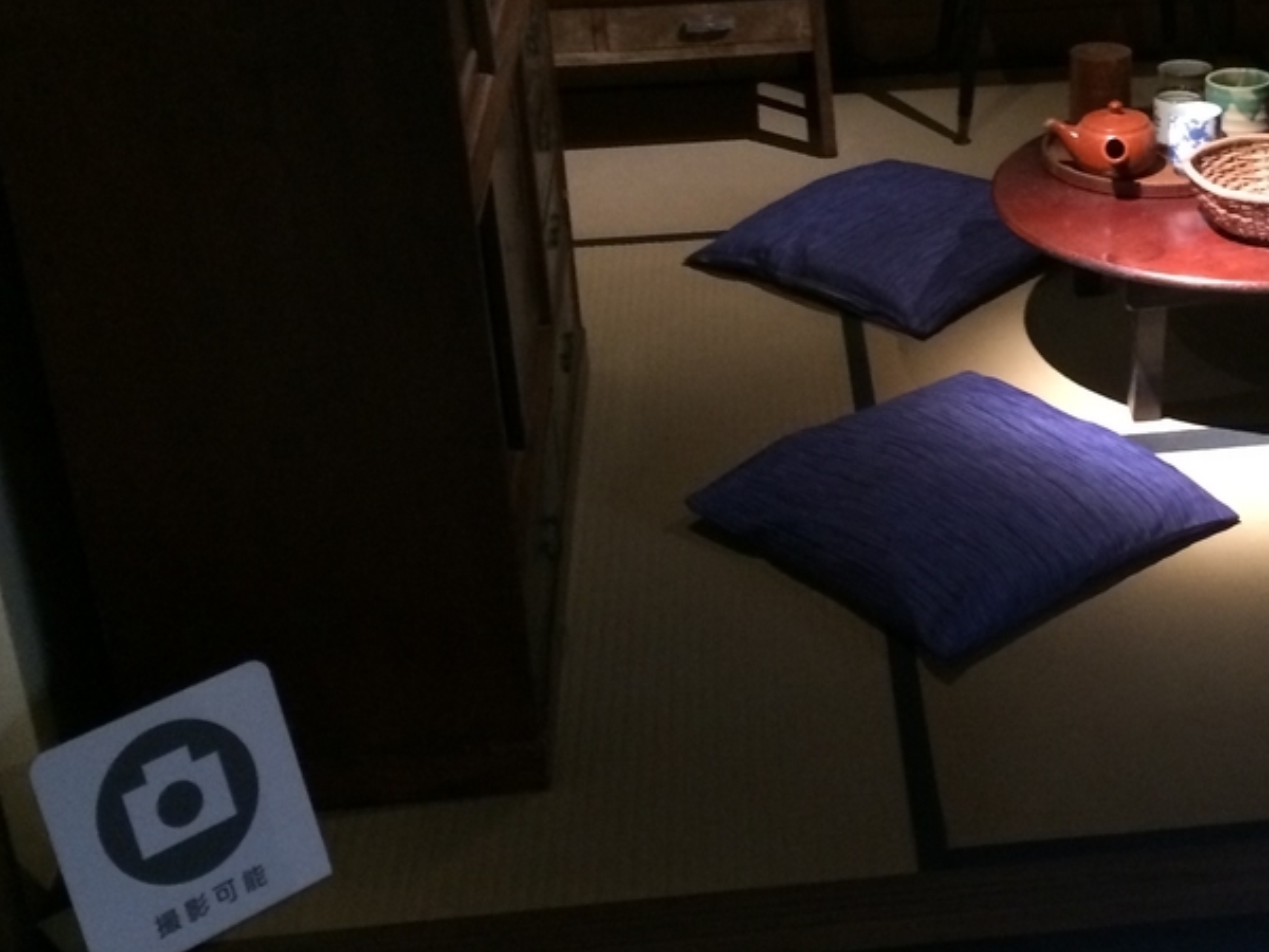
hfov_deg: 32.5
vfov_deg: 25.1
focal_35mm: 58
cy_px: 330
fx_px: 2126
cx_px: 988
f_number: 2.2
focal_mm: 4.15
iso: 400
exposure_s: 1/15
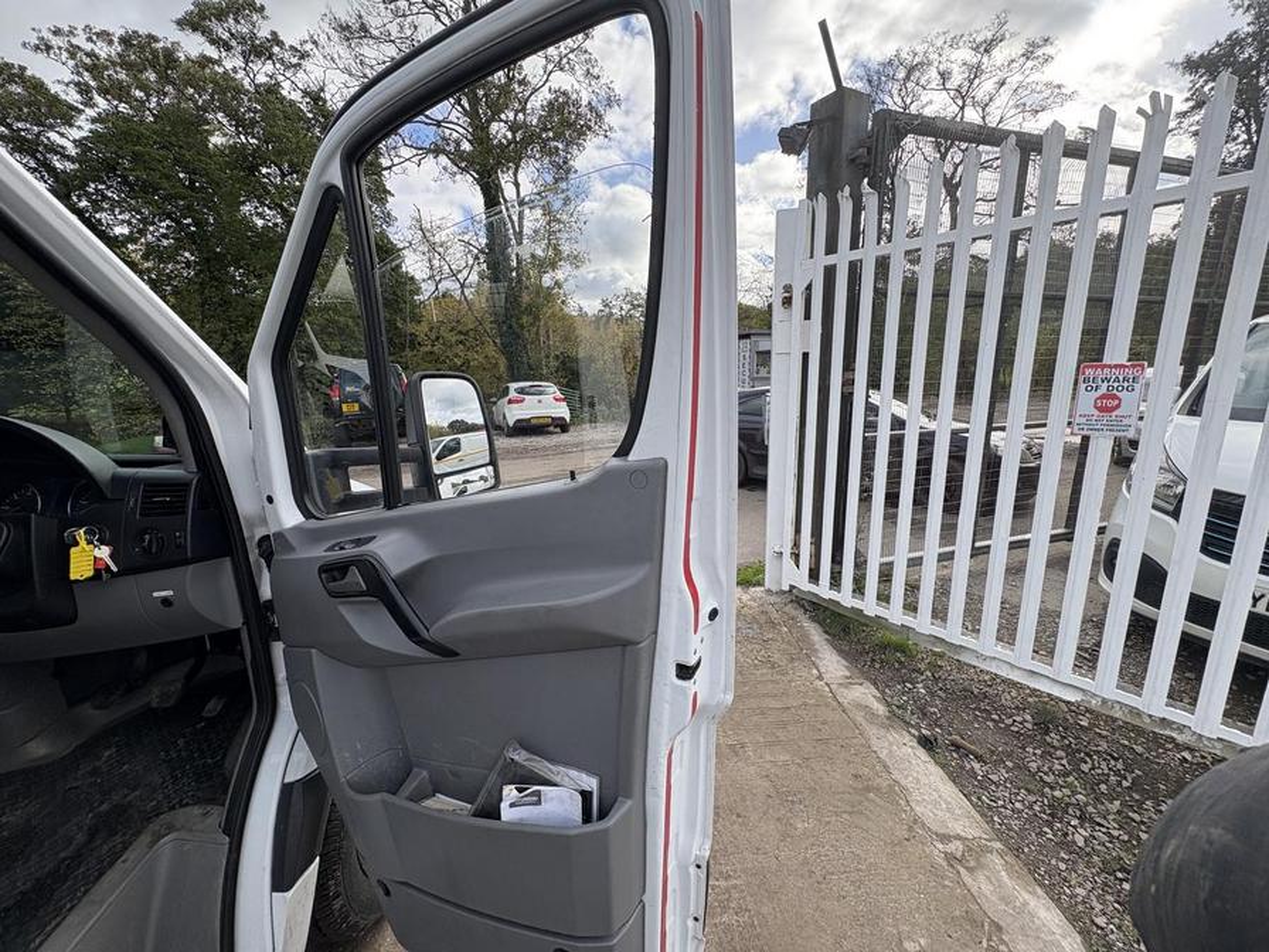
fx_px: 513
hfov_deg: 102.1
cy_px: 476
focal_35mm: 14
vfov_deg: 85.7
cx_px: 634
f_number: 2.2
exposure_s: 1/552
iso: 40
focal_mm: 2.22
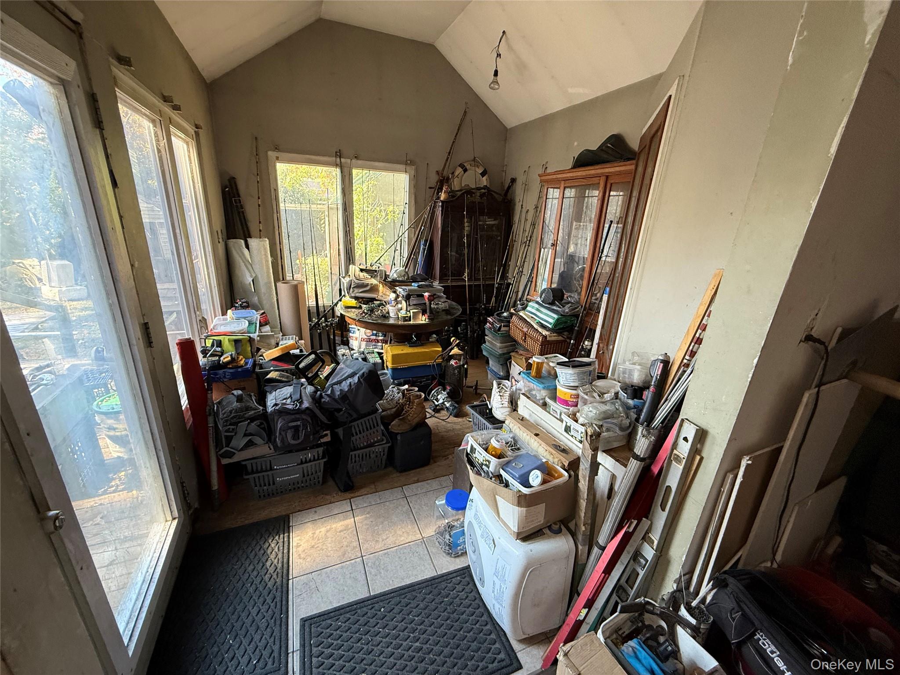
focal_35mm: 14
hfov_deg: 102.1
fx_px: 364
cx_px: 450
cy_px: 338
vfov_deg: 85.7
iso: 400
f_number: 2.2
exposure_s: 1/60
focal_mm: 2.22
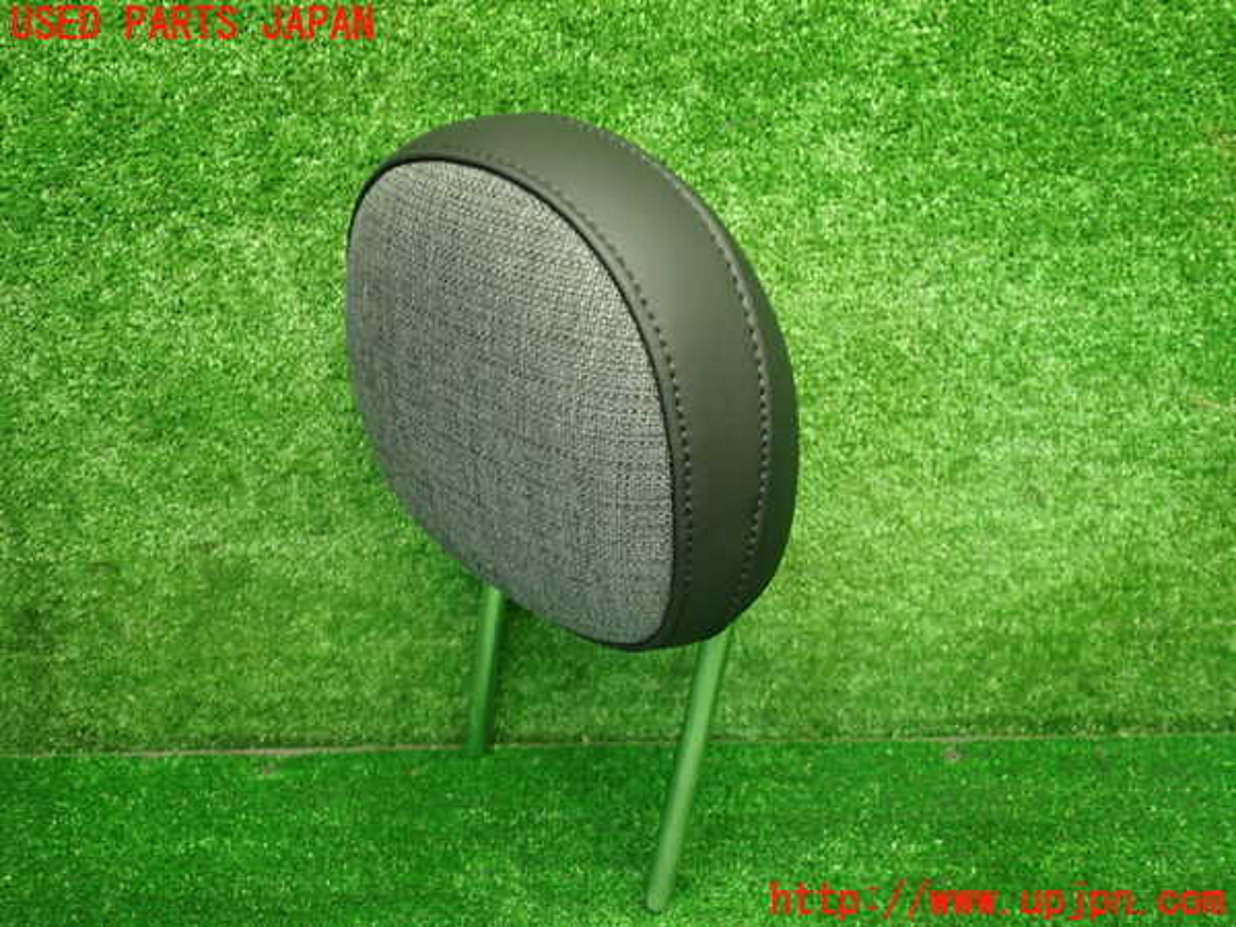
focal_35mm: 30
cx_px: 618
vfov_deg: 46.8
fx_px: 1071
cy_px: 464
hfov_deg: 60.0
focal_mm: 5.4
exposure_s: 1/30
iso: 250
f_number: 2.3
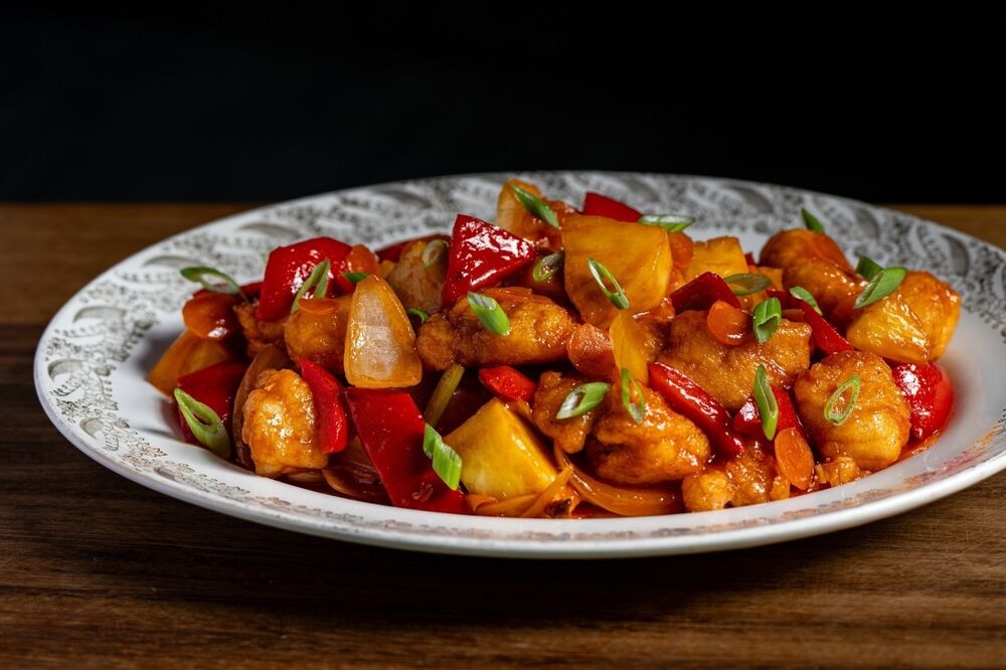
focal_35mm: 102
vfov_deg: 13.4
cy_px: 335
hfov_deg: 20.0
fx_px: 2849
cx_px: 503
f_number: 5
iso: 250
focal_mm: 102
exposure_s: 1/100
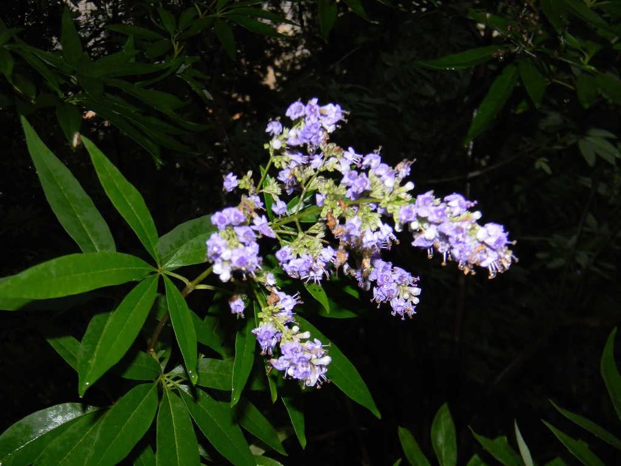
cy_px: 233
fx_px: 556
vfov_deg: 45.4
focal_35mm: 31
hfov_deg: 58.4
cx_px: 310
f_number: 7.6
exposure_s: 1/30
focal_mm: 7.3
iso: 200
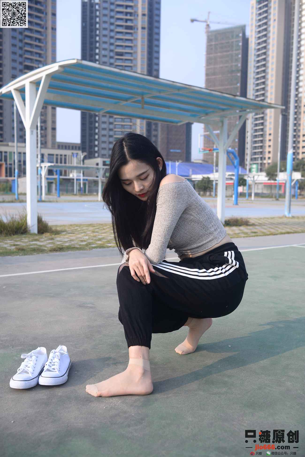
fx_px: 444
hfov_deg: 37.9
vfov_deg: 54.4
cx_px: 152
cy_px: 228
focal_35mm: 35
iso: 100
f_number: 5.6
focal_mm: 35
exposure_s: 1/320
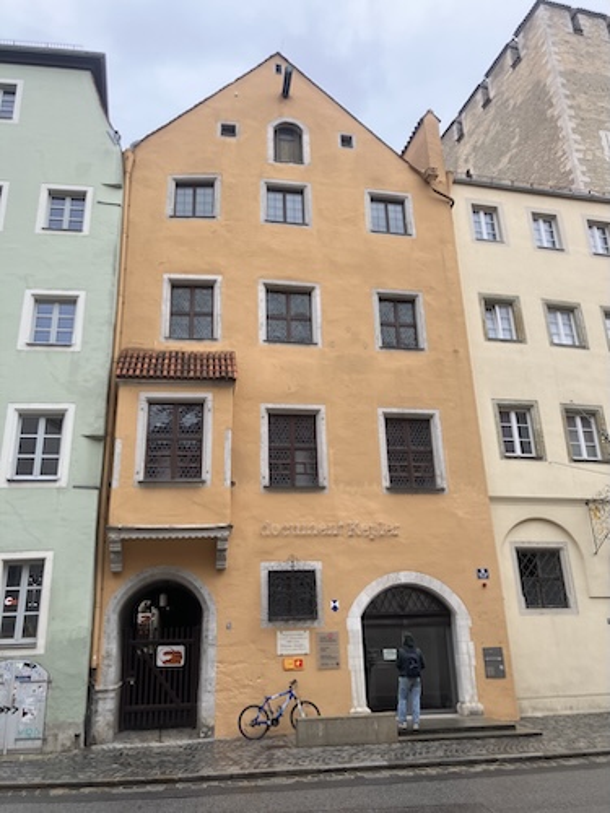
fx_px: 658
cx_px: 305
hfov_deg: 49.7
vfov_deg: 63.4
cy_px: 406
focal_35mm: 28
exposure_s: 1/450
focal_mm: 3.99
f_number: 1.8
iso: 32
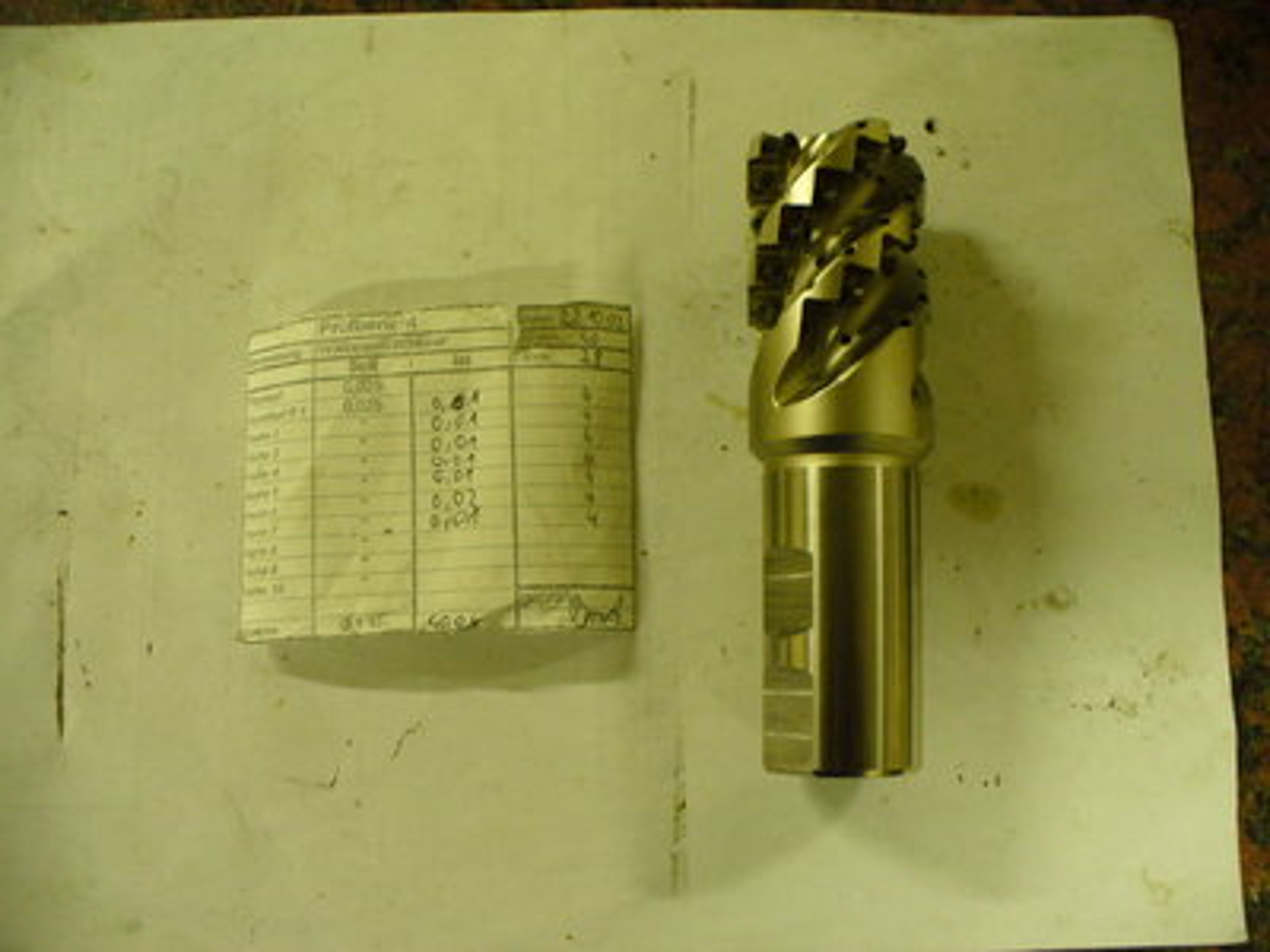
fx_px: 1357
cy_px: 476
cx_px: 635
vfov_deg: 38.7
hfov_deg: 50.1
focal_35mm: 37
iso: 200
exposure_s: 1/15
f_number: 2.8
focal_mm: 6.1
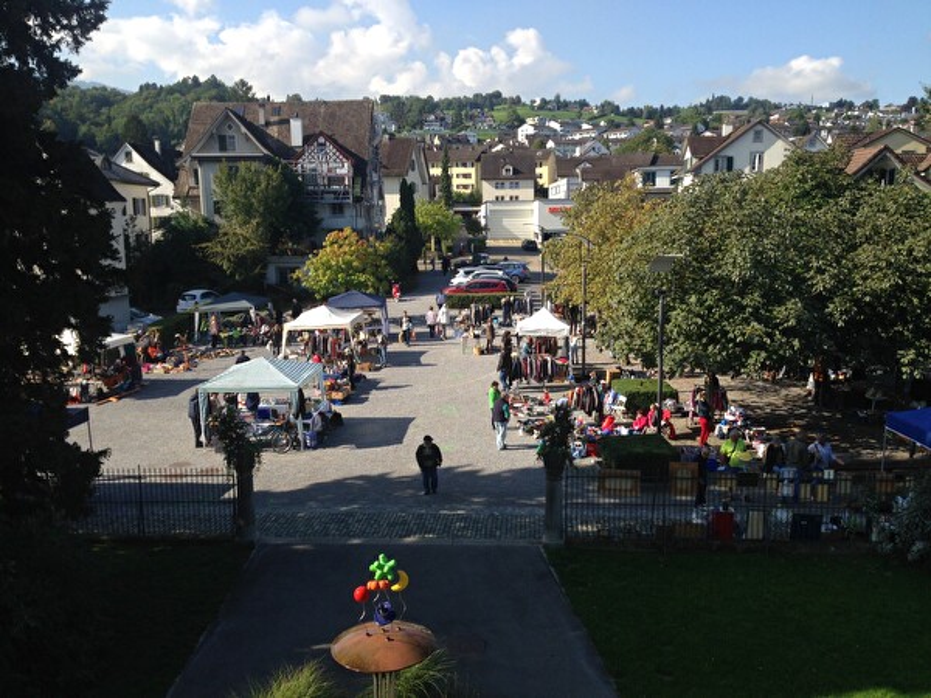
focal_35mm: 33
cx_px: 466
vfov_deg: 42.9
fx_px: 888
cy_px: 349
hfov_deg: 55.4
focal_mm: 4.12
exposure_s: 1/985
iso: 50
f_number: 2.4
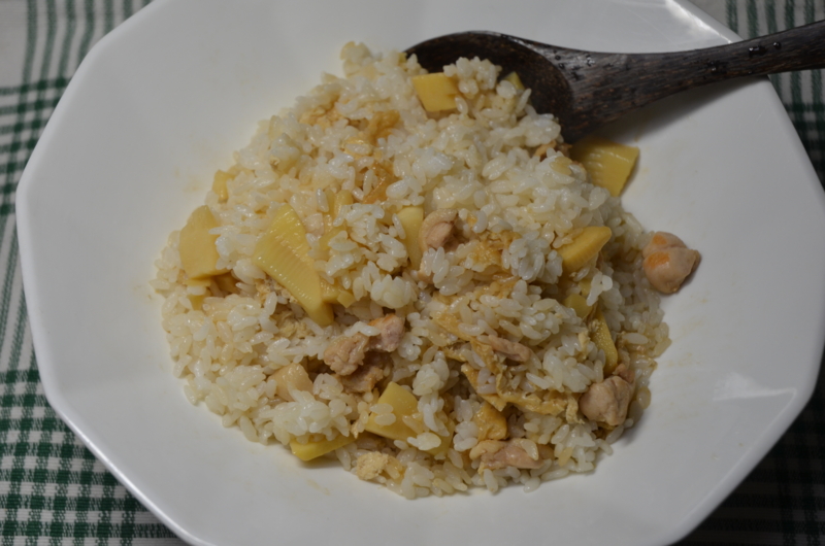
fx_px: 1578
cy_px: 273
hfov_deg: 29.3
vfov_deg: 19.6
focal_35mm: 69
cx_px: 412
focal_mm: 46
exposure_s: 1/100
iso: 400
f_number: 5
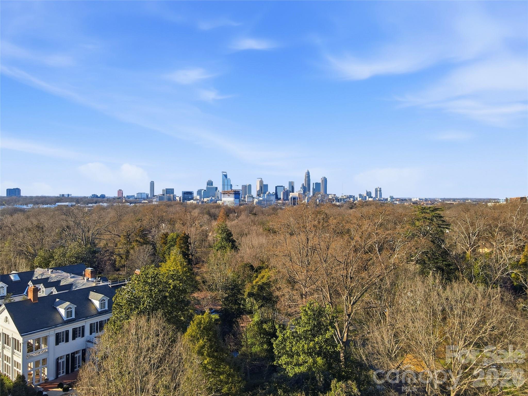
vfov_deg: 56.8
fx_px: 366
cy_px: 198
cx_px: 264
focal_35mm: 24
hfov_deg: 71.6
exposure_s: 1/1000
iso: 100
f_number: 2.8
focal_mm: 4.5
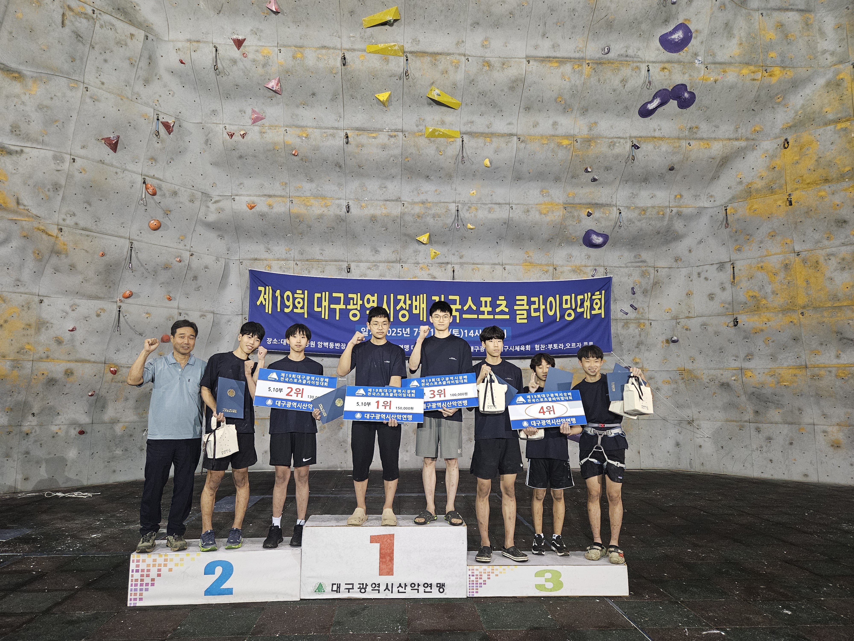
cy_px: 320
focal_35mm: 23
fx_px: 567
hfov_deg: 73.9
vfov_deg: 58.9
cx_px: 427
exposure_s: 1/60
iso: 640
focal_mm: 5.4
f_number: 1.8
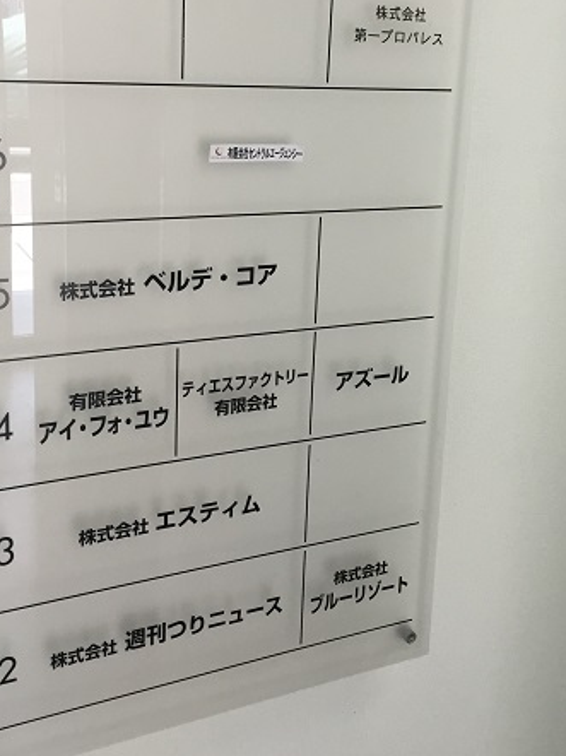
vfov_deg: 44.3
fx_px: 917
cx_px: 246
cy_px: 263
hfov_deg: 34.3
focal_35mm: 42
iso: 40
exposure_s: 1/30
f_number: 2.2
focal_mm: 4.15
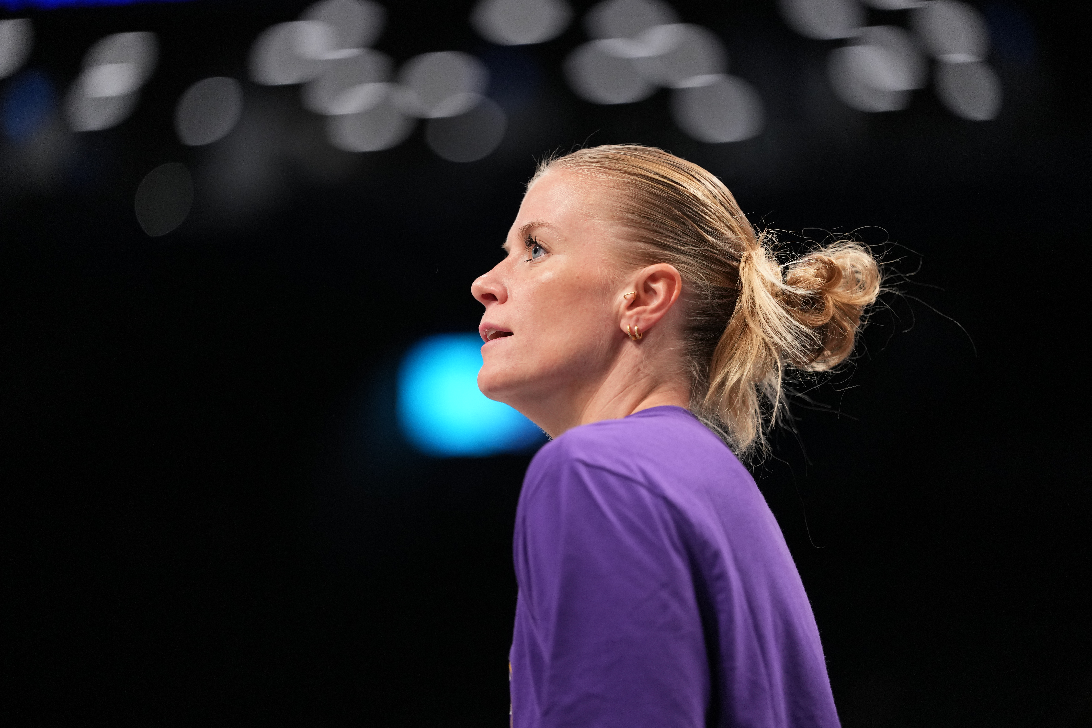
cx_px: 546
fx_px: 4550
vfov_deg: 9.1
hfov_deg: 13.7
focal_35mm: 150
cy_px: 364
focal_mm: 150
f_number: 2
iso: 2000
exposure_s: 1/1250
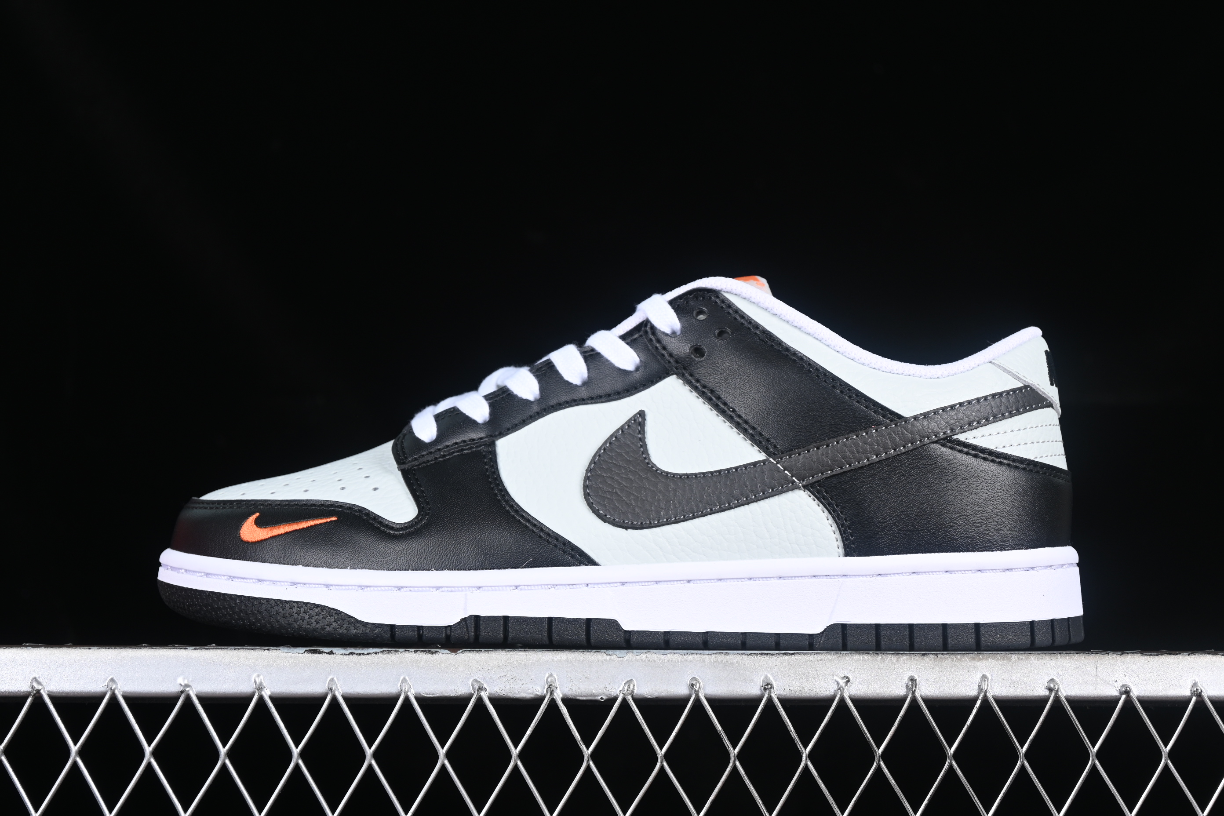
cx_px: 612
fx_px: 2550
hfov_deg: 27.0
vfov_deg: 18.2
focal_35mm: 75
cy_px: 408
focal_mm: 50
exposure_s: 1/80
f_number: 6.3
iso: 160
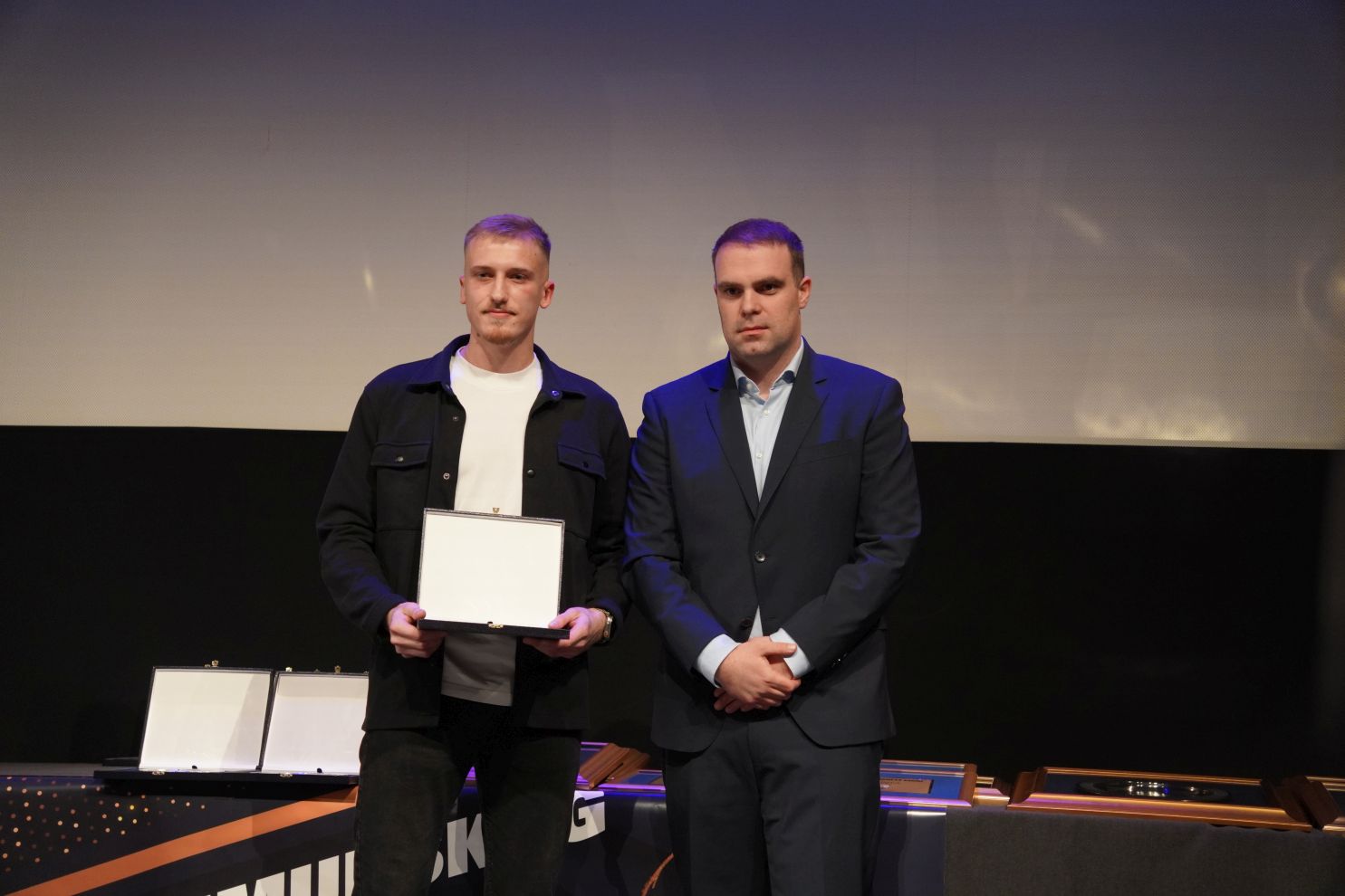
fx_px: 2387
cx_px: 672
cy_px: 448
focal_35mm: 64
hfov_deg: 31.5
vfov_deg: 21.3
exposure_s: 1/100
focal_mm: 42.6
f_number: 2.8
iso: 1250
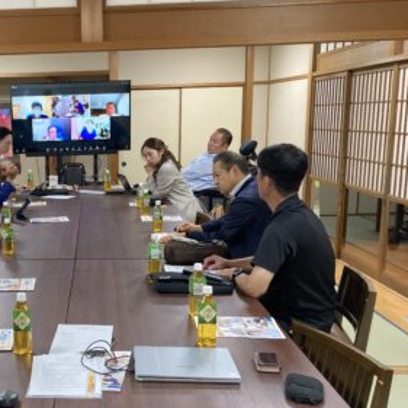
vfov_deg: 37.4
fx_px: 600
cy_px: 240
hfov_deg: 35.7
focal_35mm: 45
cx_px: 54
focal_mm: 3.99
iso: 160
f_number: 1.8
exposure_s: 1/59
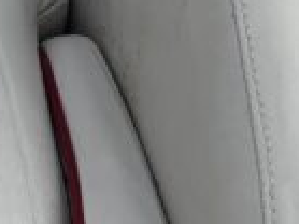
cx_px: -227
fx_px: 1726
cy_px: -149
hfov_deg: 9.5
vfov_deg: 7.3
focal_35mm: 200
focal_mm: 5.96
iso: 50
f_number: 1.6
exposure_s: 1/3311
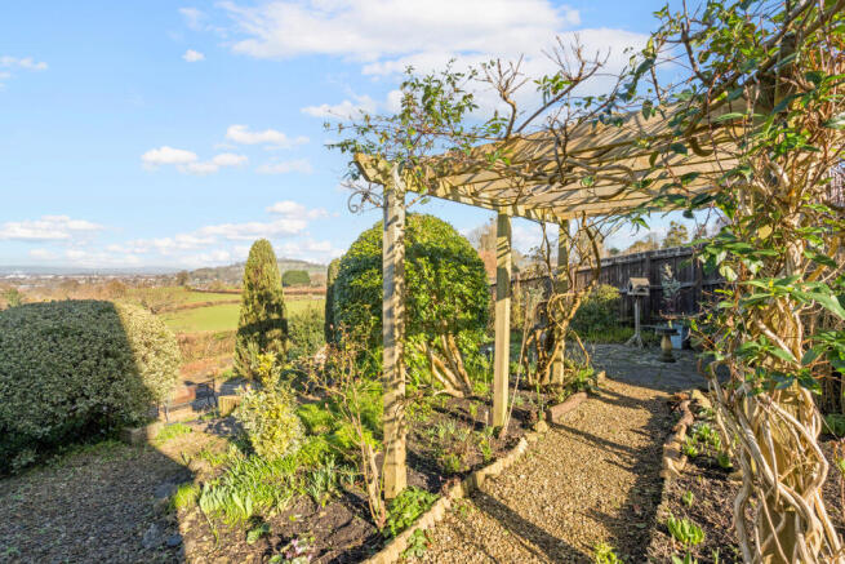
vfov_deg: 73.8
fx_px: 376
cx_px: 422
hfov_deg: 96.7
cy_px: 282
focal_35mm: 16
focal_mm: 16
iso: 500
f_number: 10
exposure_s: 1/400
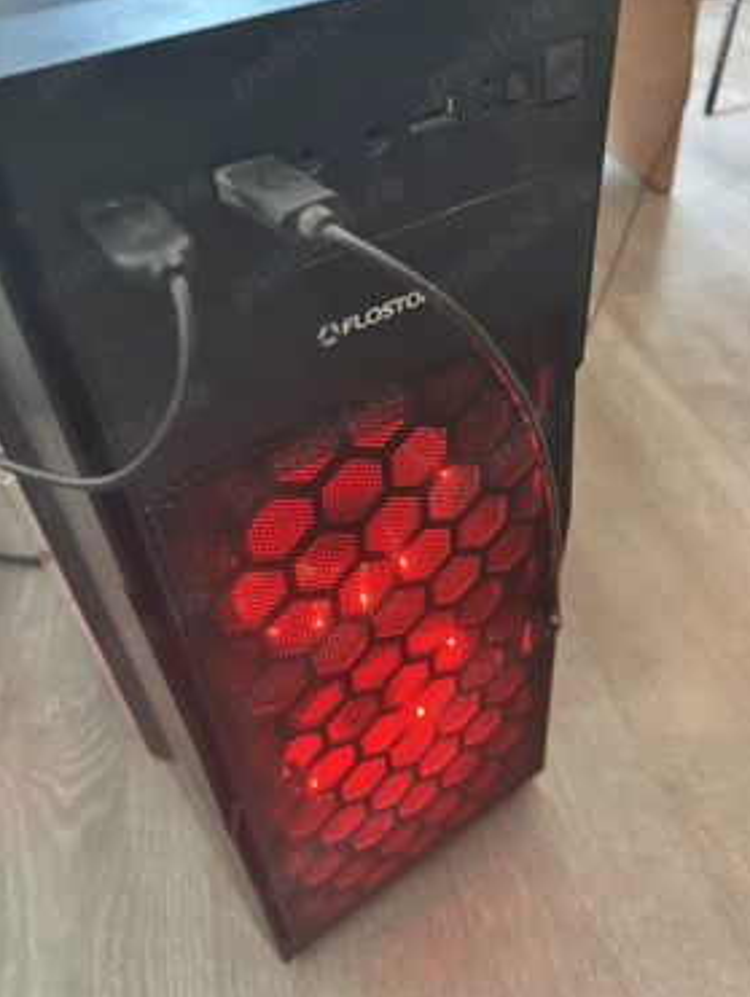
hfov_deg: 49.8
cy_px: 486
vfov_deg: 63.4
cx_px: 398
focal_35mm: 28
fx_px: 807
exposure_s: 1/33
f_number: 1.6
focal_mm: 5.96
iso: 640
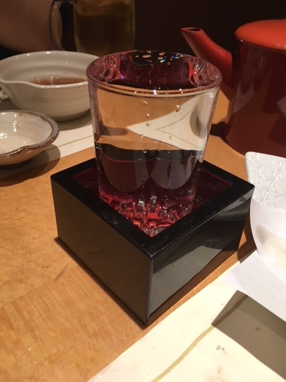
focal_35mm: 29
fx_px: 319
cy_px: 191
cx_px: 143
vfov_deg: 61.7
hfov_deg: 48.2
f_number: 2.2
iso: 64
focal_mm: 4.15
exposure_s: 1/30
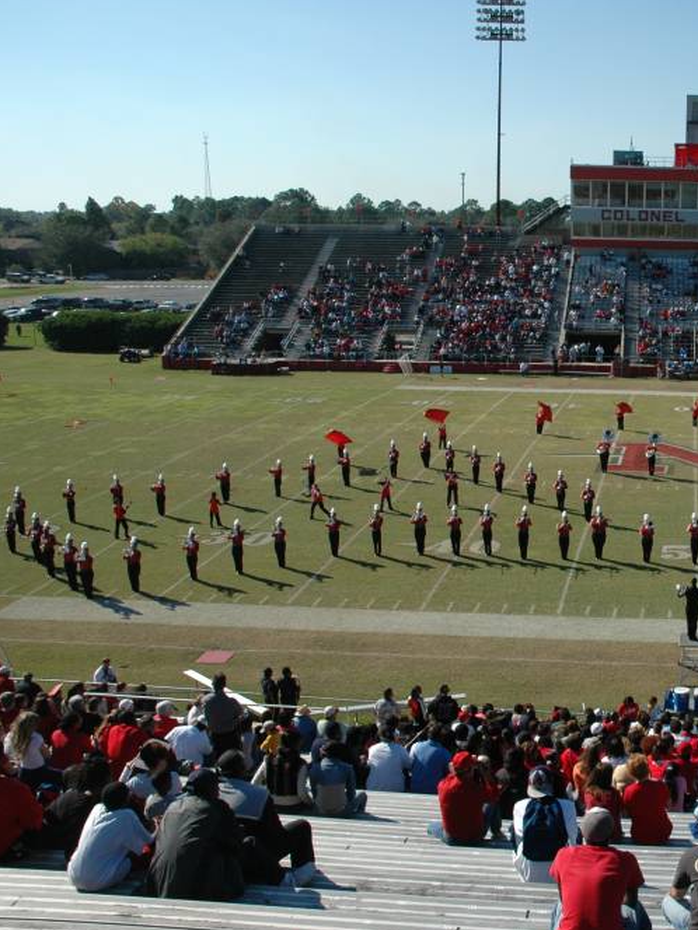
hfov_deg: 33.1
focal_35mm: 40
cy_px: 462
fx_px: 1075
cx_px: 692
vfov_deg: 46.8
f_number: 10
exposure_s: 1/400
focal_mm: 18
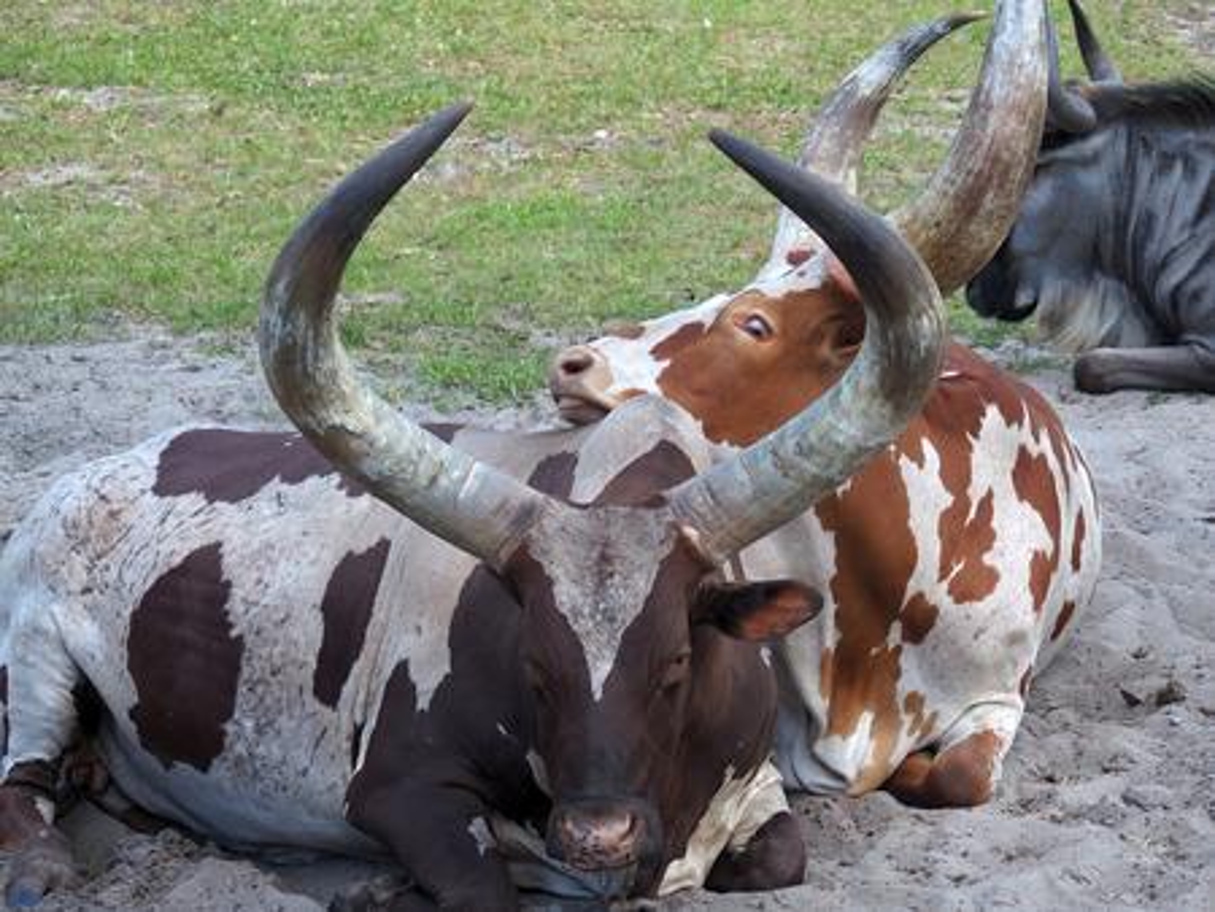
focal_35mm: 165
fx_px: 5794
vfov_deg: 9.0
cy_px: 456
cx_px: 608
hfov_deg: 12.0
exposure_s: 1/320
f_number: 2.8
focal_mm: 35
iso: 100
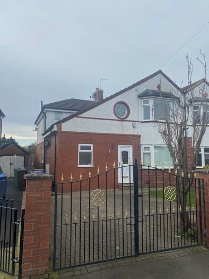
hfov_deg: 53.1
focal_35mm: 26
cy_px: 140
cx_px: 104
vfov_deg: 67.3
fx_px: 209
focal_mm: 4.25
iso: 32
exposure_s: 1/1996
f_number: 1.8
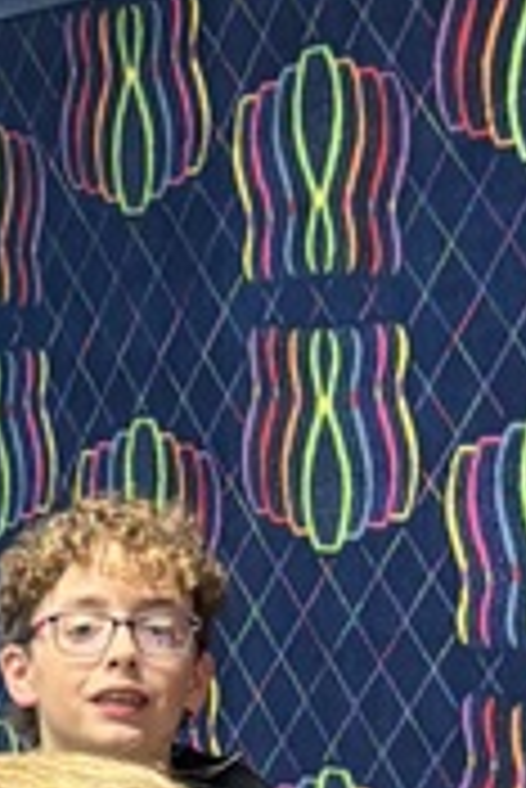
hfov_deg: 8.6
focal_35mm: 158
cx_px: -126
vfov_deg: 12.9
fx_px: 3456
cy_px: 716
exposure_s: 1/60
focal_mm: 5.96
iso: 320
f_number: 1.6
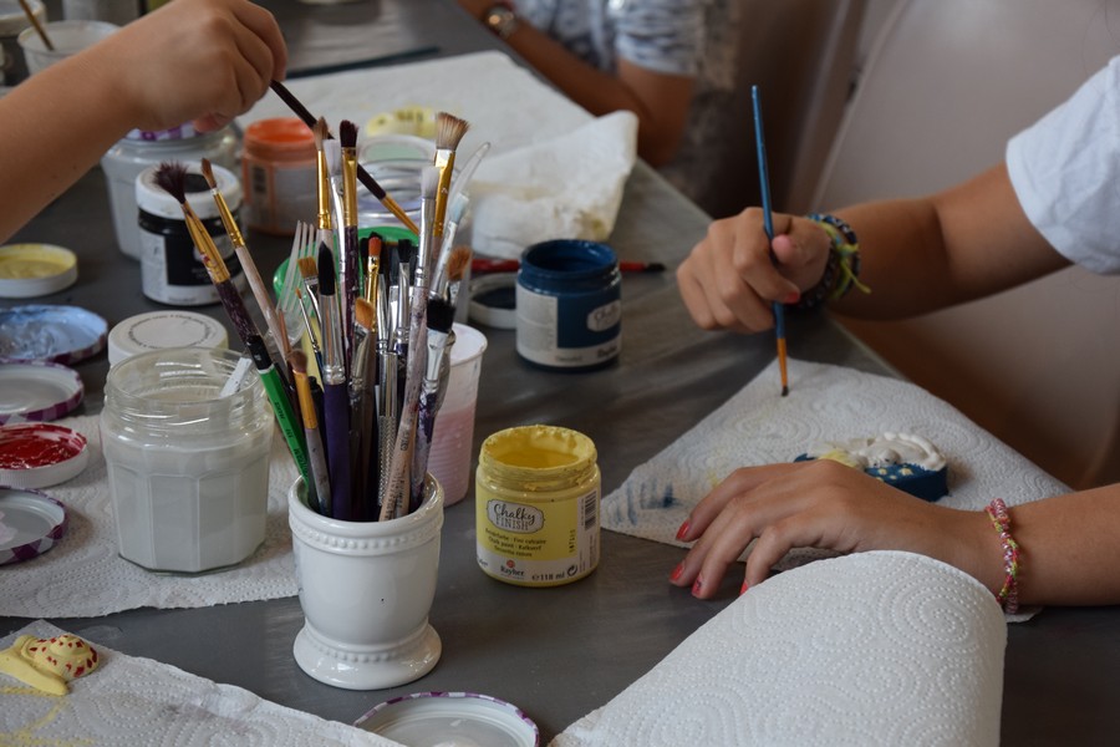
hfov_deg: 21.9
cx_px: 560
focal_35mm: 93
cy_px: 374
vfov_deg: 14.7
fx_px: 2893
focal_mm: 62
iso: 800
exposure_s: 1/160
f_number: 5.3
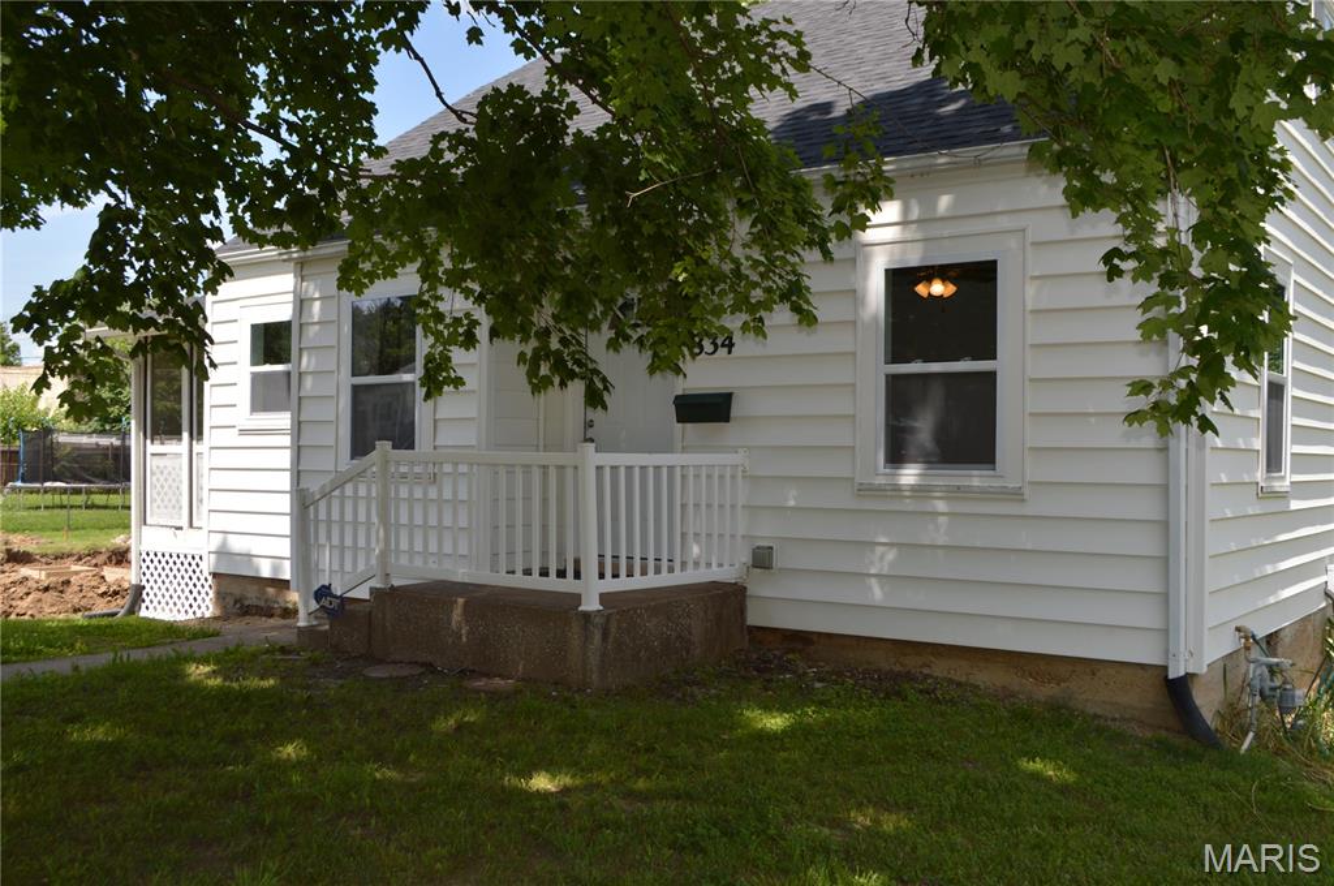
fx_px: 1221
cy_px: 443
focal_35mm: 33
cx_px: 667
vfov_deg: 39.9
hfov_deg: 57.3
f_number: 7.1
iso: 100
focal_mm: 22
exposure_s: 1/200
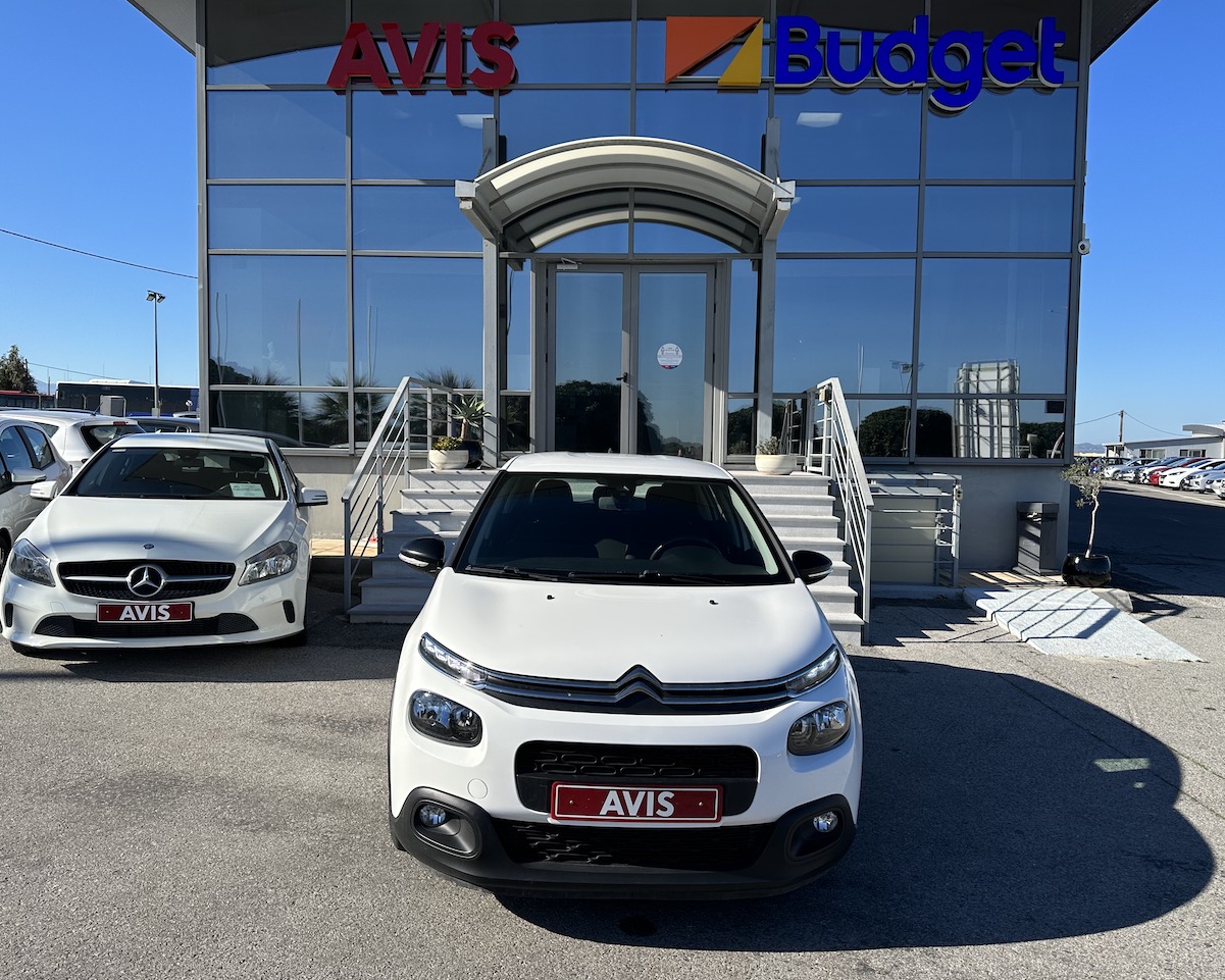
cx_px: 639
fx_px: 943
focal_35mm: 26
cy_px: 504
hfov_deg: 66.0
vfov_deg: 54.9
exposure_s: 1/4184
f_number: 1.78
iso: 80
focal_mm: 6.86
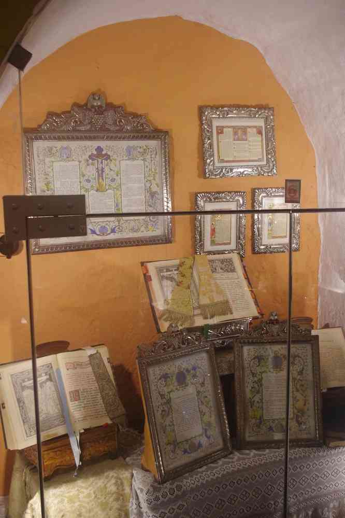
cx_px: 172
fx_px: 496
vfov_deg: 55.1
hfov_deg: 38.4
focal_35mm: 34
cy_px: 259
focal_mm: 23
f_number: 5.6
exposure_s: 1/50
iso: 3200
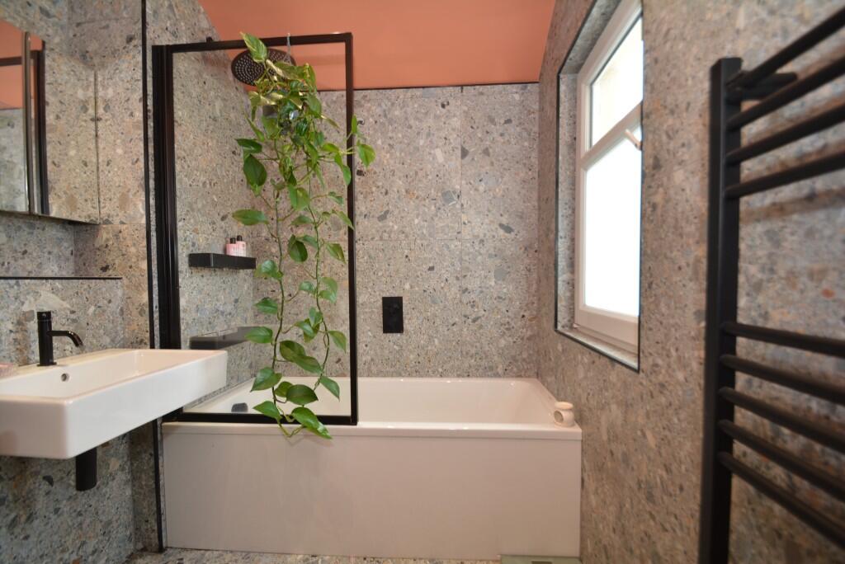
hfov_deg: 100.4
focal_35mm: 15
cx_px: 422
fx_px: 352
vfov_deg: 77.4
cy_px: 282
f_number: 5
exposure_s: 1/15
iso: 100
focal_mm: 10
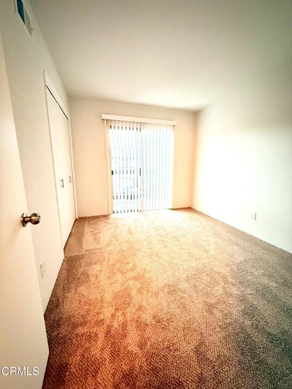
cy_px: 194
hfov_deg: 85.7
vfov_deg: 102.1
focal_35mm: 14
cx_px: 146
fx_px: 157
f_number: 2.2
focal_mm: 2.22
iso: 1000
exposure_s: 1/40
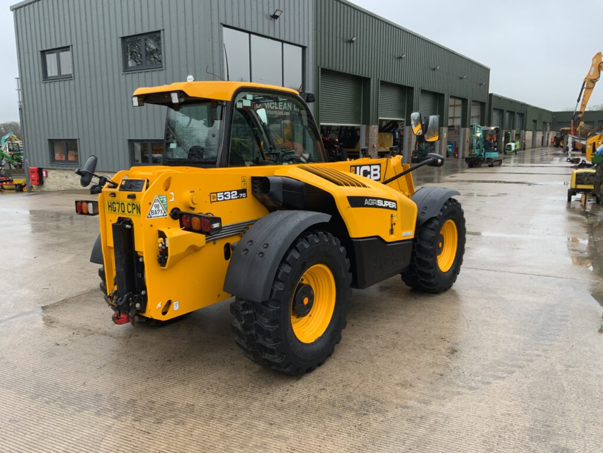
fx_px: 505
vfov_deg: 48.2
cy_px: 226
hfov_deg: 61.7
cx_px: 302
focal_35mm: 29
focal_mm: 3
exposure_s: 1/122
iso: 40
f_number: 1.8
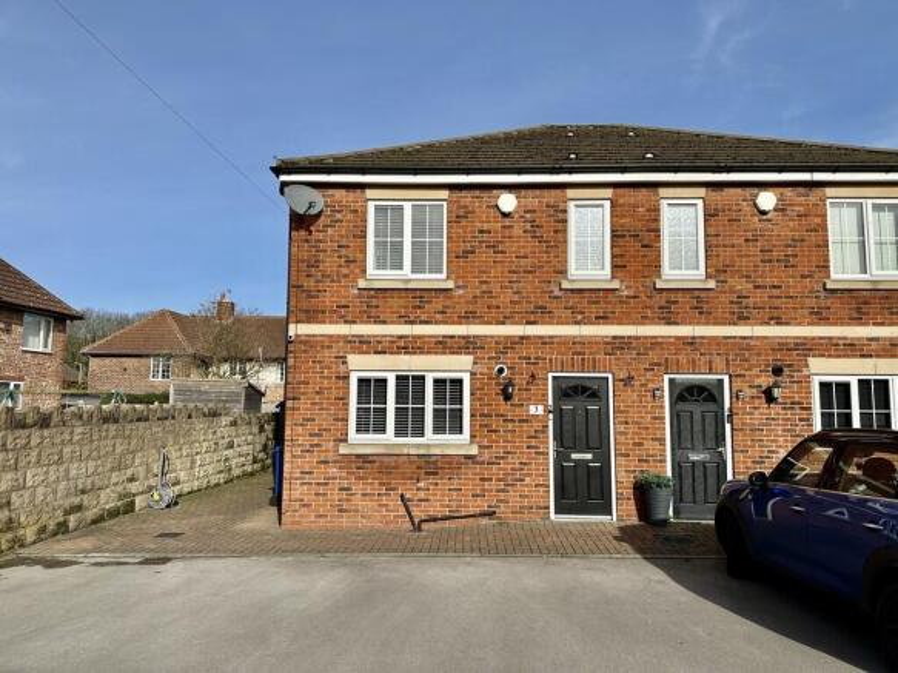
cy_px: 336
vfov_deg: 56.8
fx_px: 622
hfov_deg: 71.6
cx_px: 449
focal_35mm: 24
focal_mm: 6.86
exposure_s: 1/5848
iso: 80
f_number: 1.78
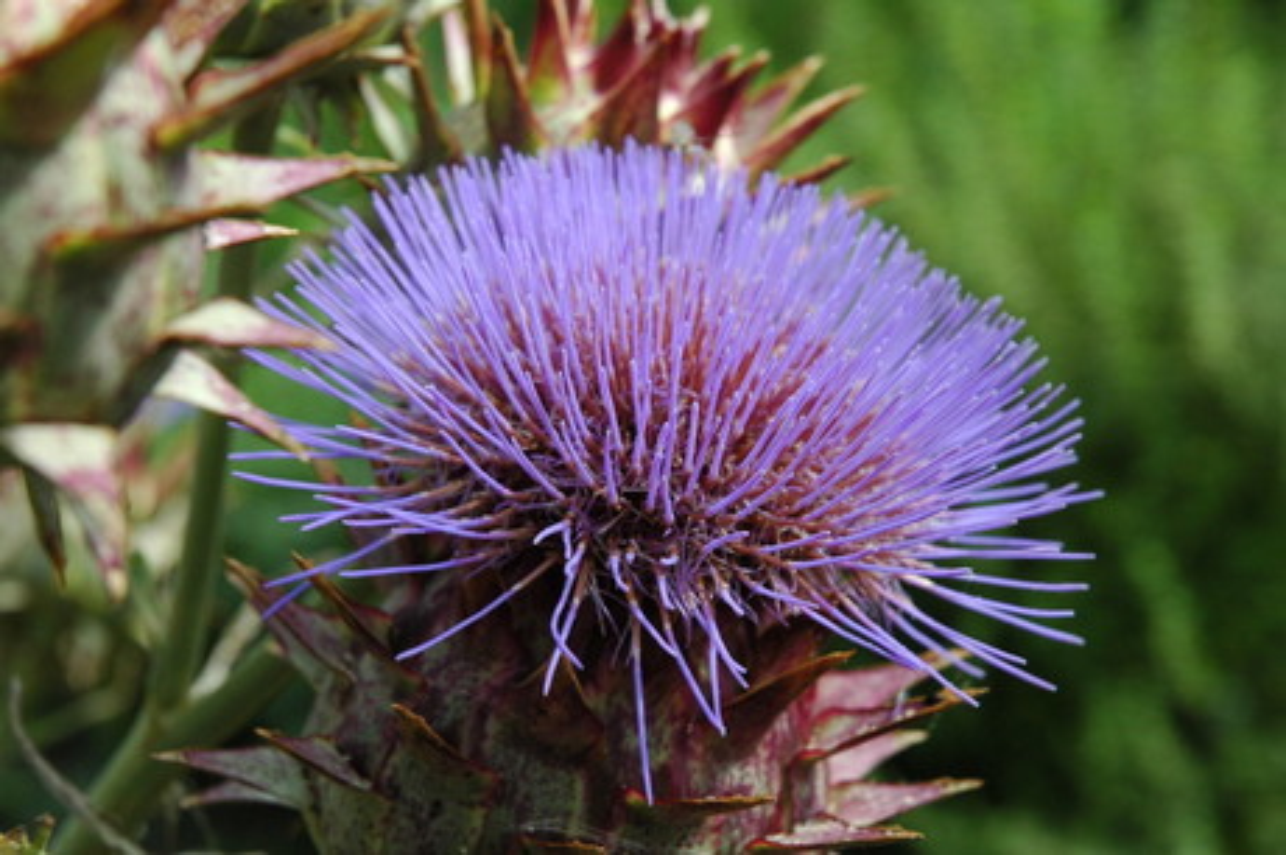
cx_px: 643
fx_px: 3748
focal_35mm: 105
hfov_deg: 19.5
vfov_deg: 13.0
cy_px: 428
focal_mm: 70
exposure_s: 1/400
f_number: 8
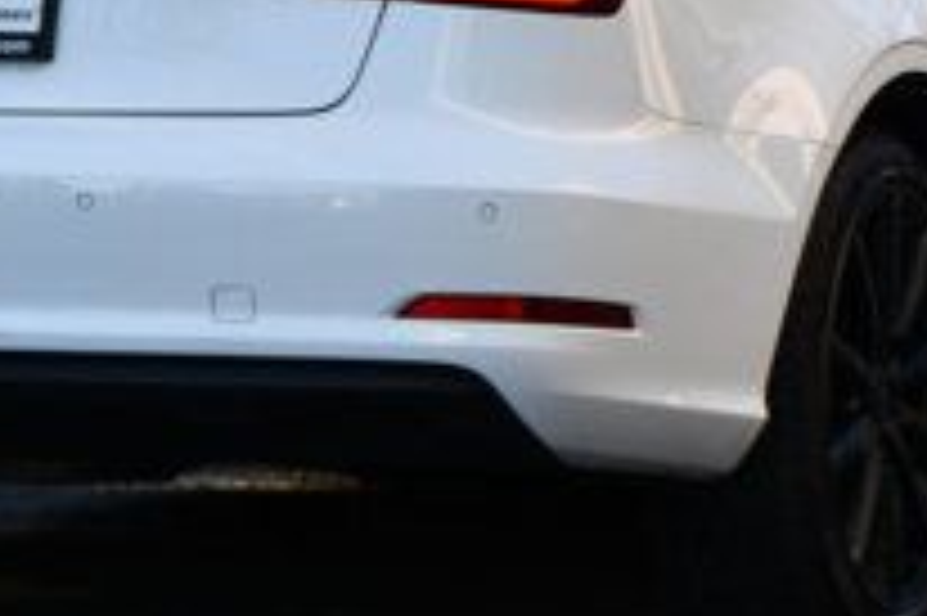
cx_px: 450
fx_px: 11038
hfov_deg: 4.8
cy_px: -200
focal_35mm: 429
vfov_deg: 3.2
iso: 200
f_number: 8
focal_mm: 92
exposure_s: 1/250
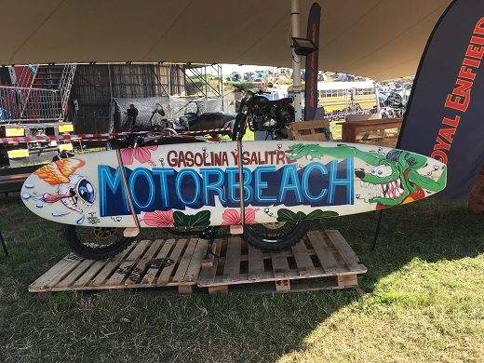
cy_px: 182
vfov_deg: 48.2
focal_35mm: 29
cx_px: 242
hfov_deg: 61.7
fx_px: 405
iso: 25
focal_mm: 4.15
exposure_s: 1/359
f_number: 2.2
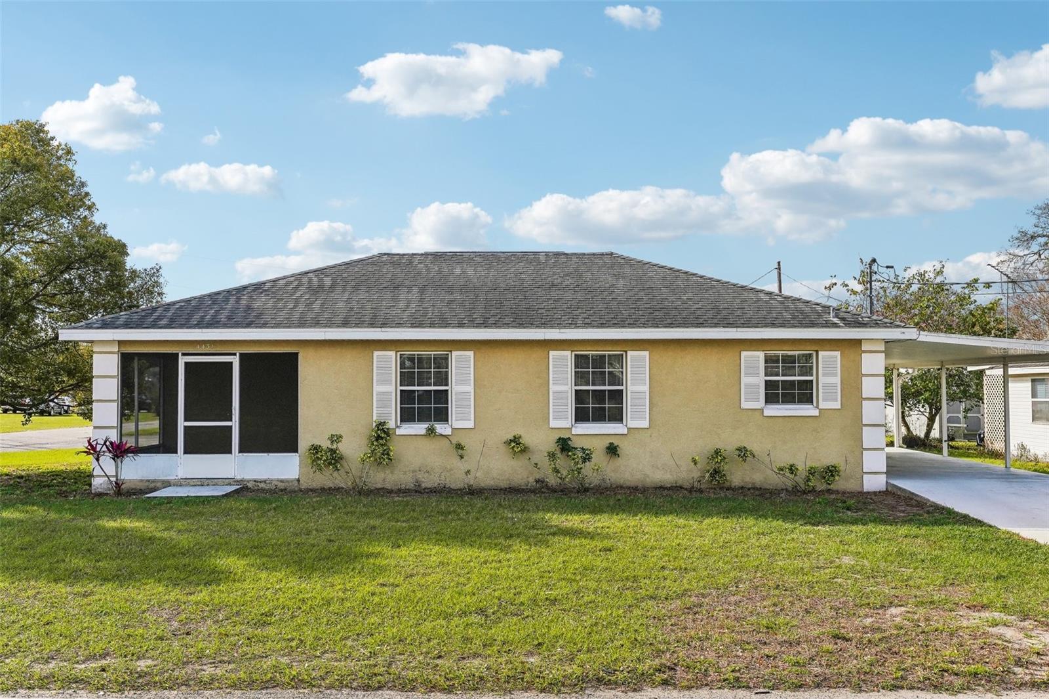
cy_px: 350
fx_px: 903
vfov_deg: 42.3
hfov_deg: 60.3
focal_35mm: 31
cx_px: 524
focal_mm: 21
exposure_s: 1/800
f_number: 8
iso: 400
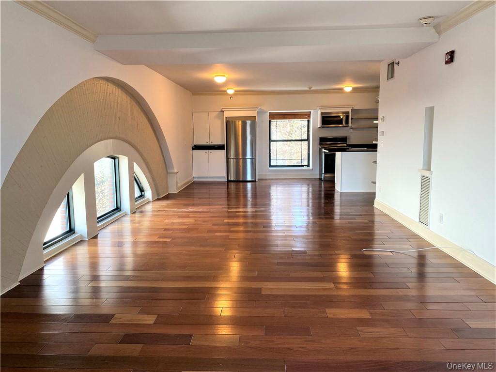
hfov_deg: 67.3
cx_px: 248
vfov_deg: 53.1
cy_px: 186
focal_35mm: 26
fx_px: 373
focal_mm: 4.25
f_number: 1.8
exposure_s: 1/120
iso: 100
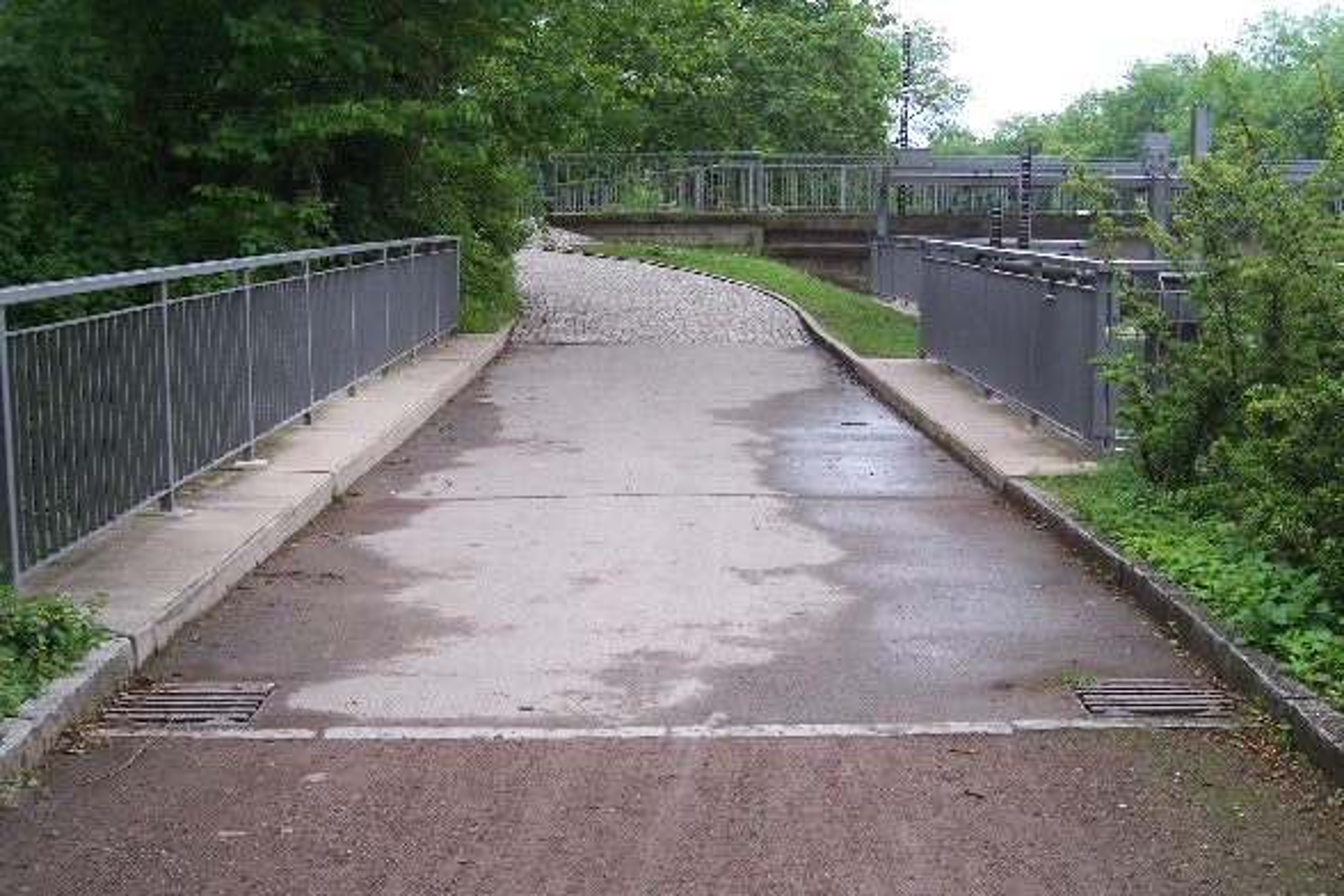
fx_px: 1568
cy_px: 448
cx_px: 672
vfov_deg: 31.9
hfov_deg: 46.4
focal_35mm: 42
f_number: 3
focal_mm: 7
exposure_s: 1/250
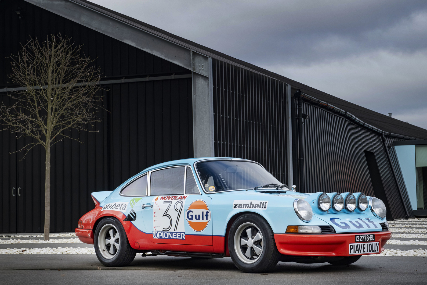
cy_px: 152
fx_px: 925
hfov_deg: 26.0
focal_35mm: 78
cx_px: 221
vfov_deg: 17.5
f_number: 7.1
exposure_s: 1/125
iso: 1000
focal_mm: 62
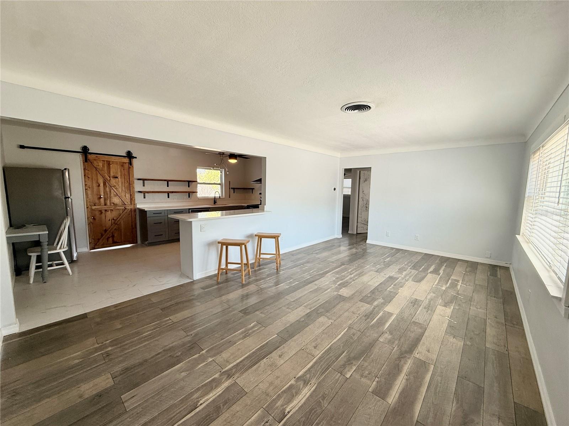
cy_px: 213
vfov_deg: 85.7
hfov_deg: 102.1
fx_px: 230
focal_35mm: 14
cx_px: 284
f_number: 2.2
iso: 100
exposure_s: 1/120
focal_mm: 2.22
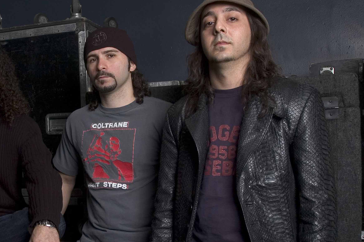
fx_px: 494
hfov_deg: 38.8
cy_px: 155
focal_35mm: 49
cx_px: 68
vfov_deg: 27.4
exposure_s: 1/50
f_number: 10
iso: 200
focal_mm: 19
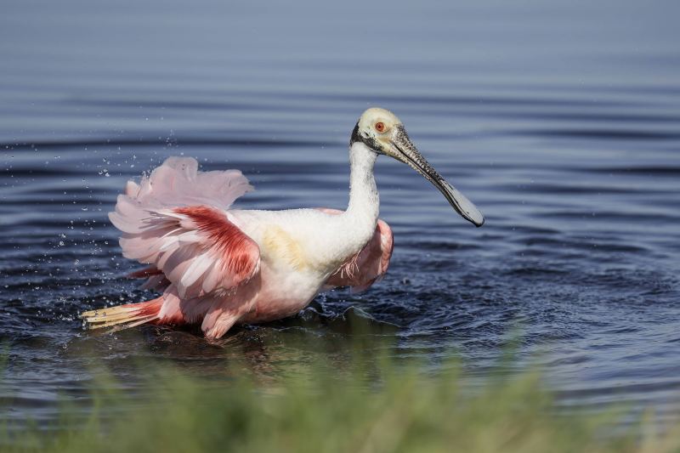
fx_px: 11746
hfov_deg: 3.3
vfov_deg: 2.2
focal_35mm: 622
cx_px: 340
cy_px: 226
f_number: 8
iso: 1000
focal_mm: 622
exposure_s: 1/4000
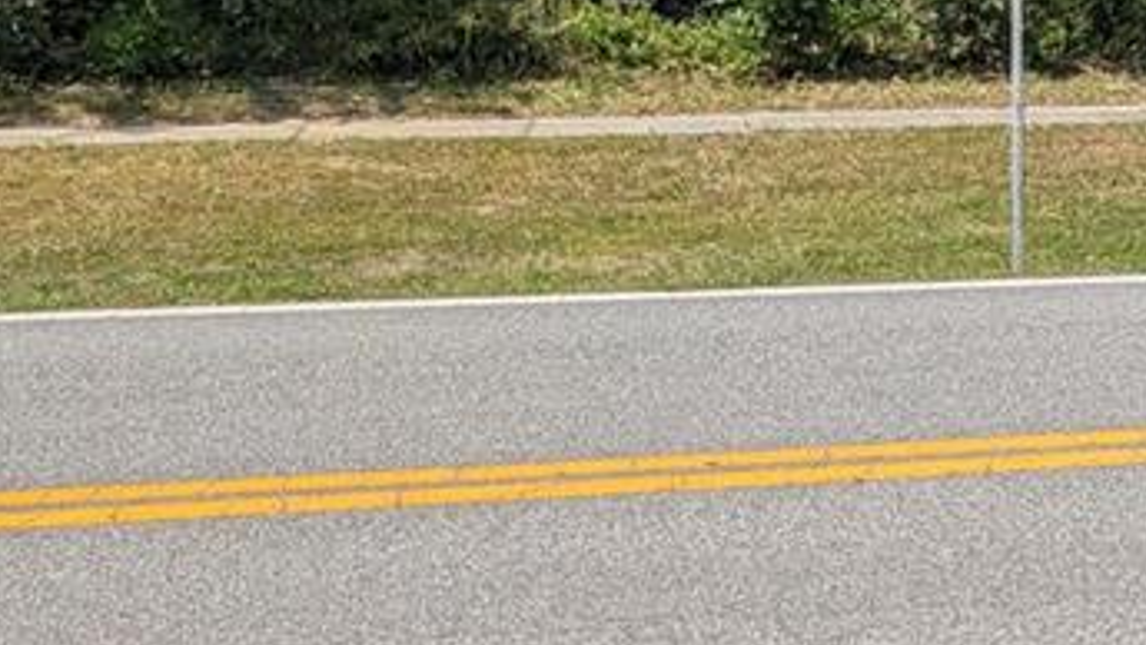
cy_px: 120
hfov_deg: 21.3
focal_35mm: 91
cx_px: 1480
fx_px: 2765
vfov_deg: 13.2
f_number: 1.68
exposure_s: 1/940
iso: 20
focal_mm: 6.9
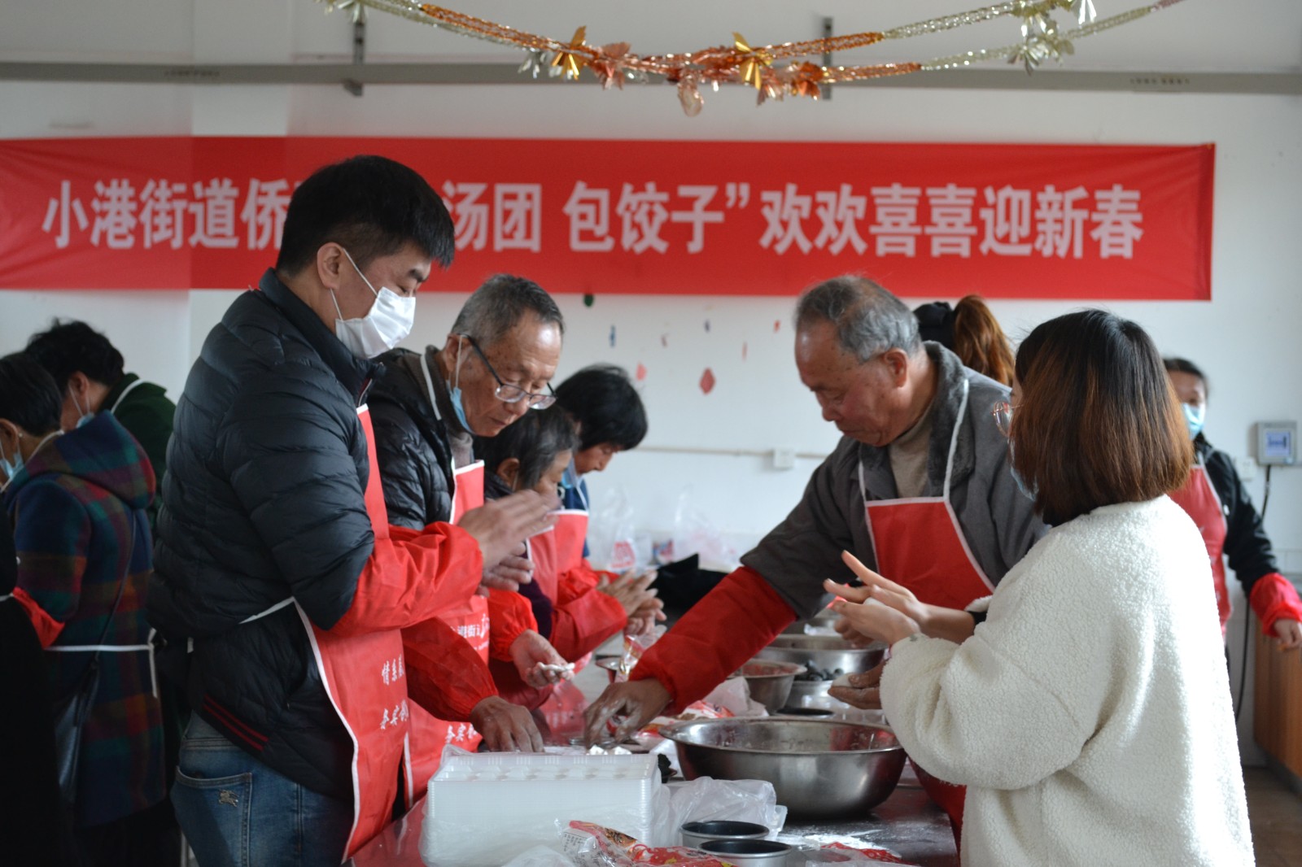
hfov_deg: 30.5
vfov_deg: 20.6
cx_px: 651
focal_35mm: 66
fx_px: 2386
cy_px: 434
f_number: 5.3
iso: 800
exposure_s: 1/60
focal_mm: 44
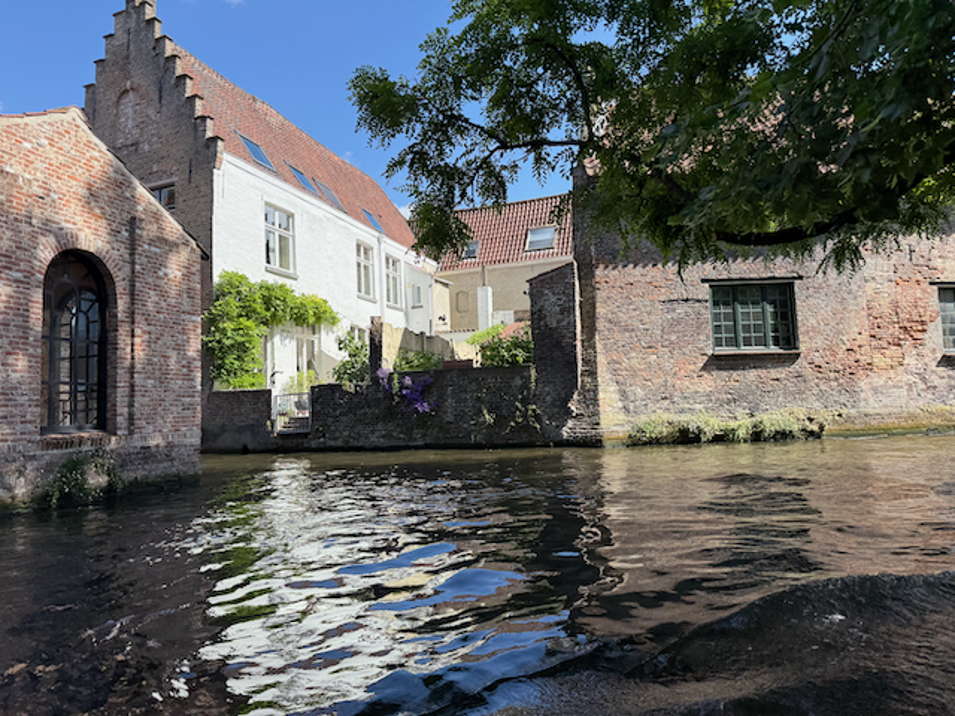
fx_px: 662
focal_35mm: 24
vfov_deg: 56.8
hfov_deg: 71.6
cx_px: 478
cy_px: 358
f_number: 1.78
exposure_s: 1/1855
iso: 80
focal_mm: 6.76
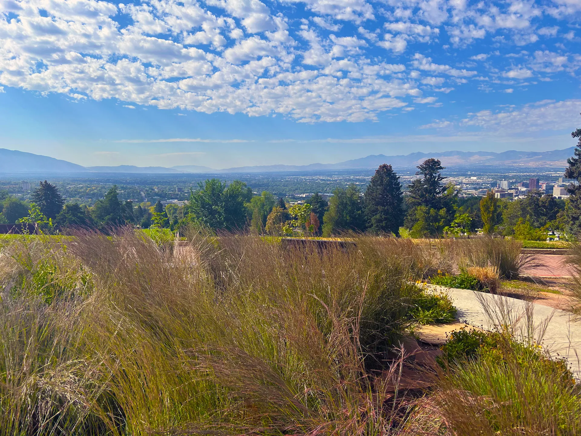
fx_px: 436
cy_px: 218
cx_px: 290
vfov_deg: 53.1
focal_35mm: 26
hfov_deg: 67.3
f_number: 1.5
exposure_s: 1/5882
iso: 50
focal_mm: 5.7
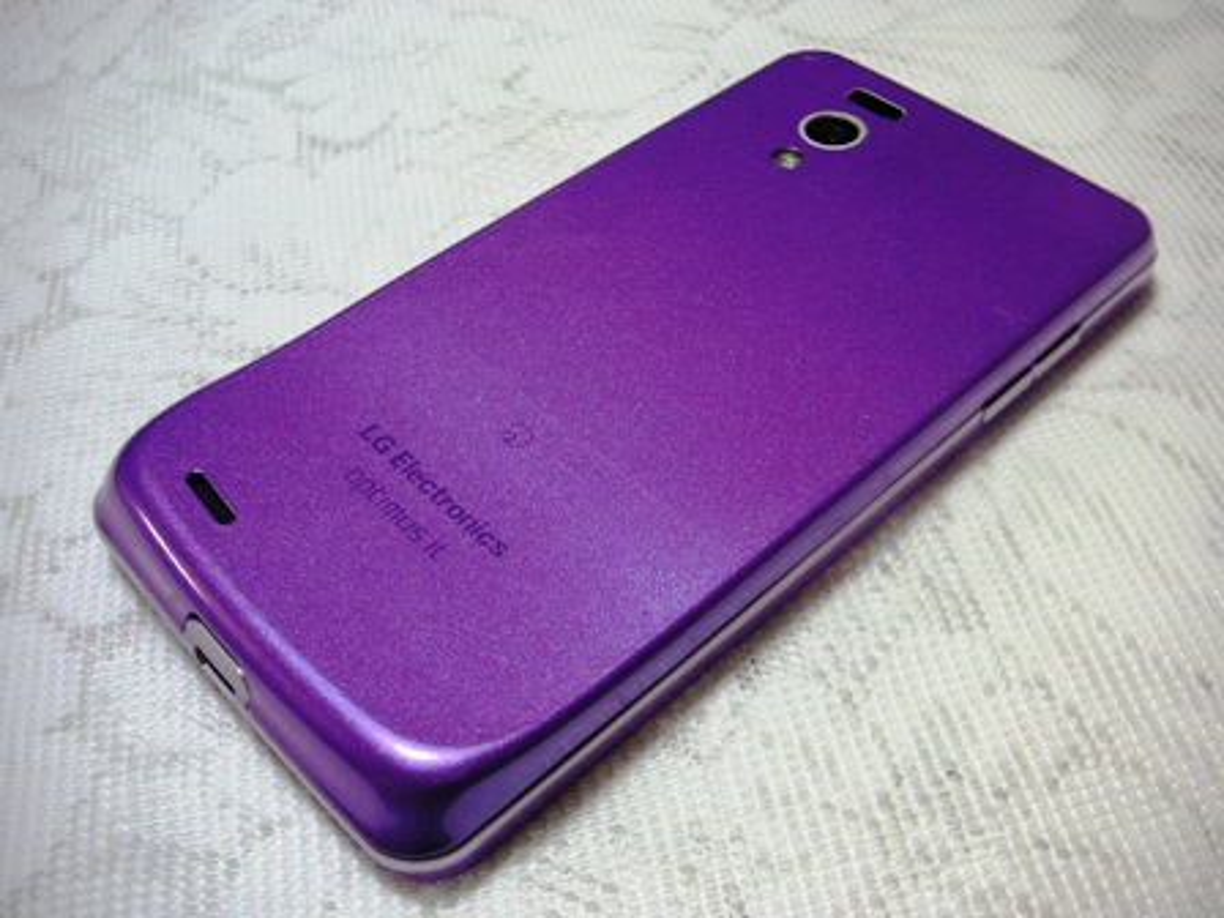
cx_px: 612
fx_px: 1308
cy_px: 459
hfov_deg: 50.1
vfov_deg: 38.7
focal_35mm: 37
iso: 100
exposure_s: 1/15
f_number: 2.8
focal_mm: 6.1
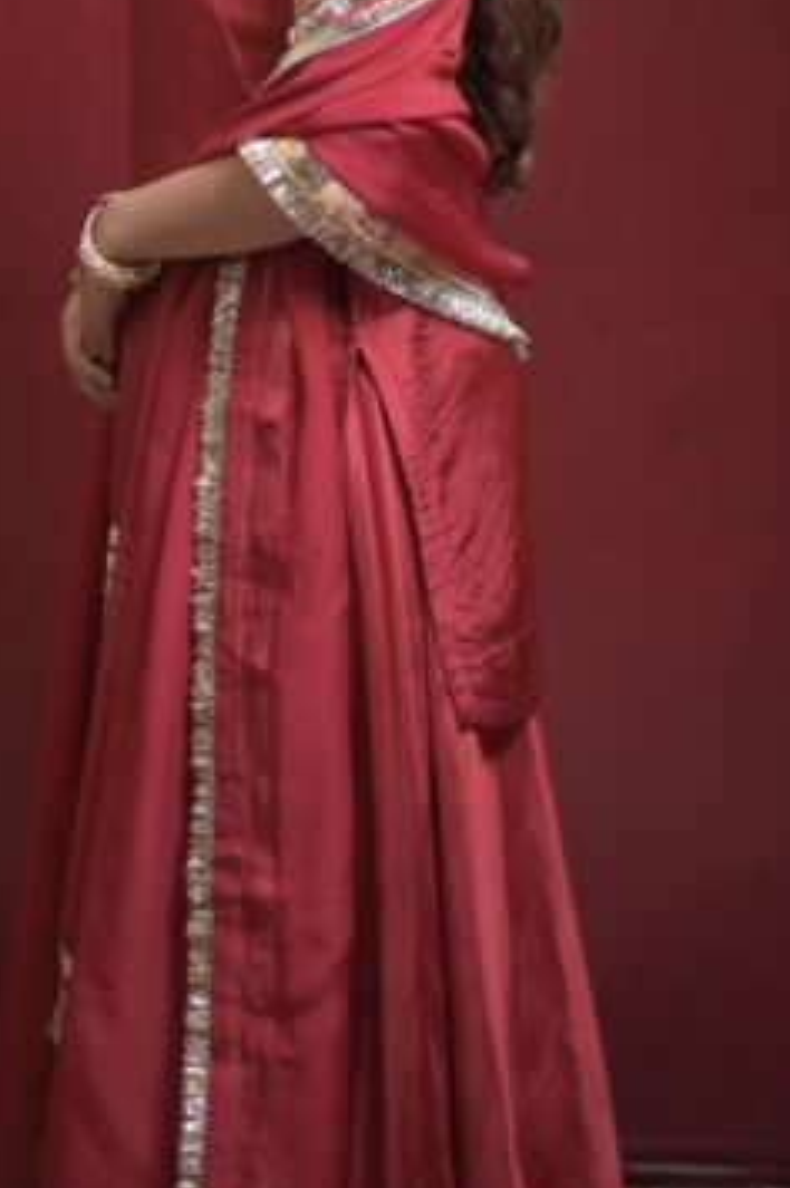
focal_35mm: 127
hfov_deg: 10.8
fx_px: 4188
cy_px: 224
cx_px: 281
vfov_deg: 16.0
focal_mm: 50
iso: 100
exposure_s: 1/200
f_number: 1.4
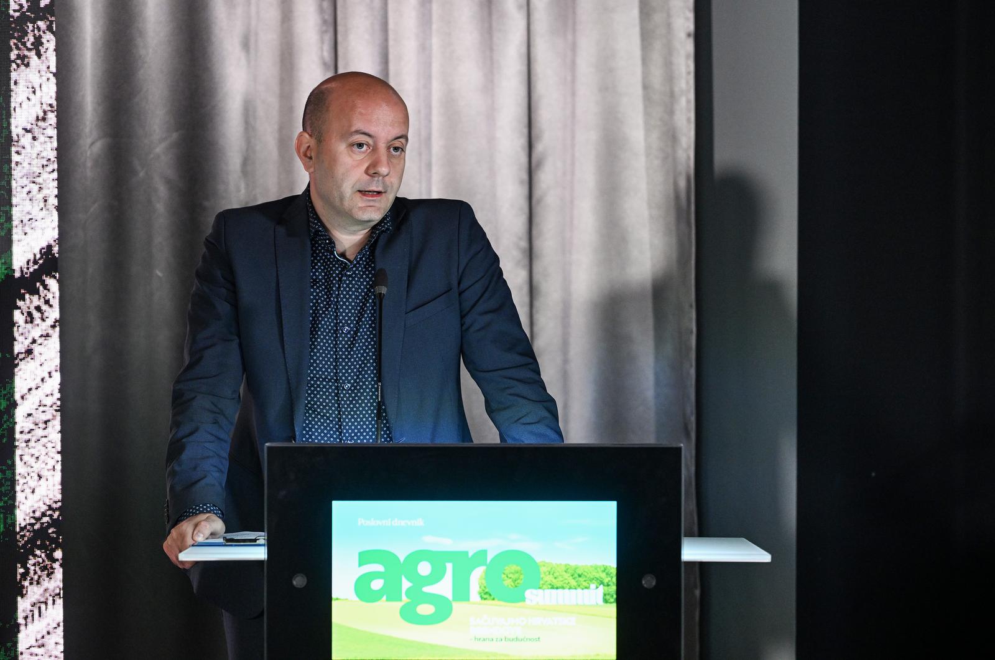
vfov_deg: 13.5
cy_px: 330
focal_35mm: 101
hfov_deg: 20.2
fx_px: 2786
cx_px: 498
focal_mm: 101
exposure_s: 1/125
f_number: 4
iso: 2500
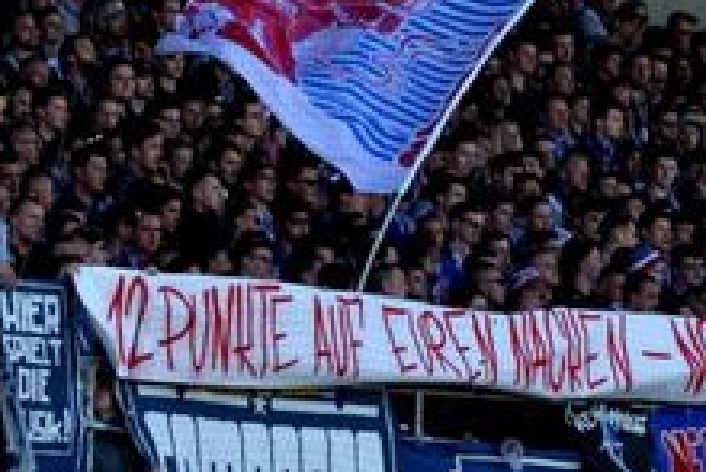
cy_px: 462
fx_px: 6554
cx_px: 632
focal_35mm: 334
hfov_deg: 6.2
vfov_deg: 4.1
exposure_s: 1/1000
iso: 320
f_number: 3.5
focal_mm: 86
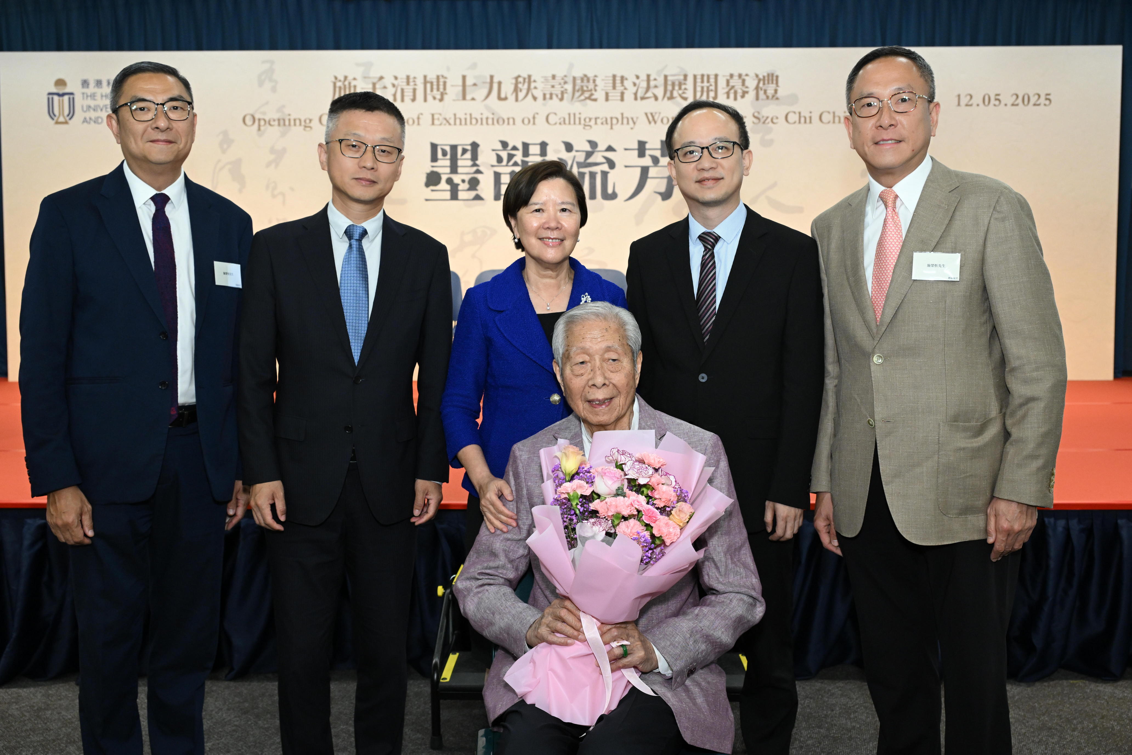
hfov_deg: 54.4
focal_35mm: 35
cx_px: 566
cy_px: 378
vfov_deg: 37.9
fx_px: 1100
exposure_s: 1/200
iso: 2500
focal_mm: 35
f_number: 5.6
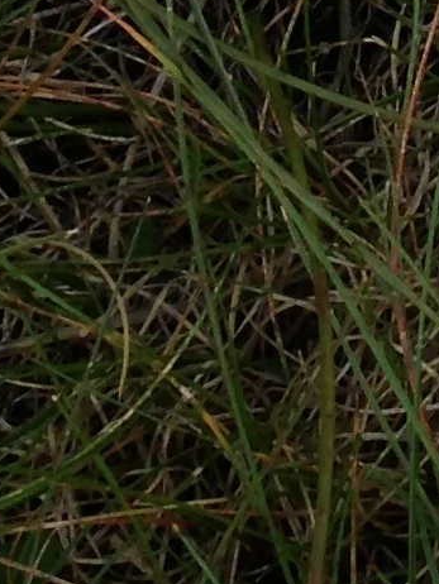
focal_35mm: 233
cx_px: 1388
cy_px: -1149
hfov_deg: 5.9
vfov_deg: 7.5
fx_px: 3936
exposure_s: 1/565
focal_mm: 4.13
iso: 50
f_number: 2.4
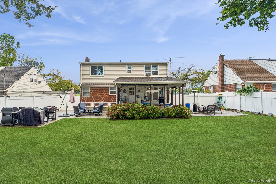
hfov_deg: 98.9
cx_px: 138
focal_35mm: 15
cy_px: 92
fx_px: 118
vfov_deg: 75.8
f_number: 11
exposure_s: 1/25
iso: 100
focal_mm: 15.4
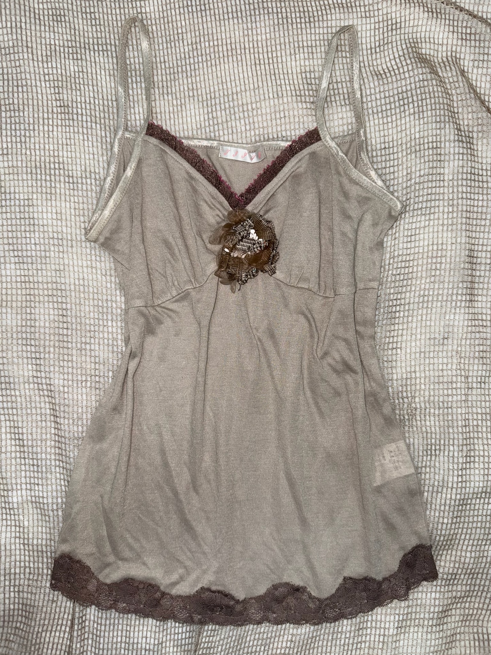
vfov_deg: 71.6
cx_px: 246
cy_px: 328
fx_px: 454
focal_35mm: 24
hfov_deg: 56.8
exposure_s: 1/57
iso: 50
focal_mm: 6.76
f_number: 1.78
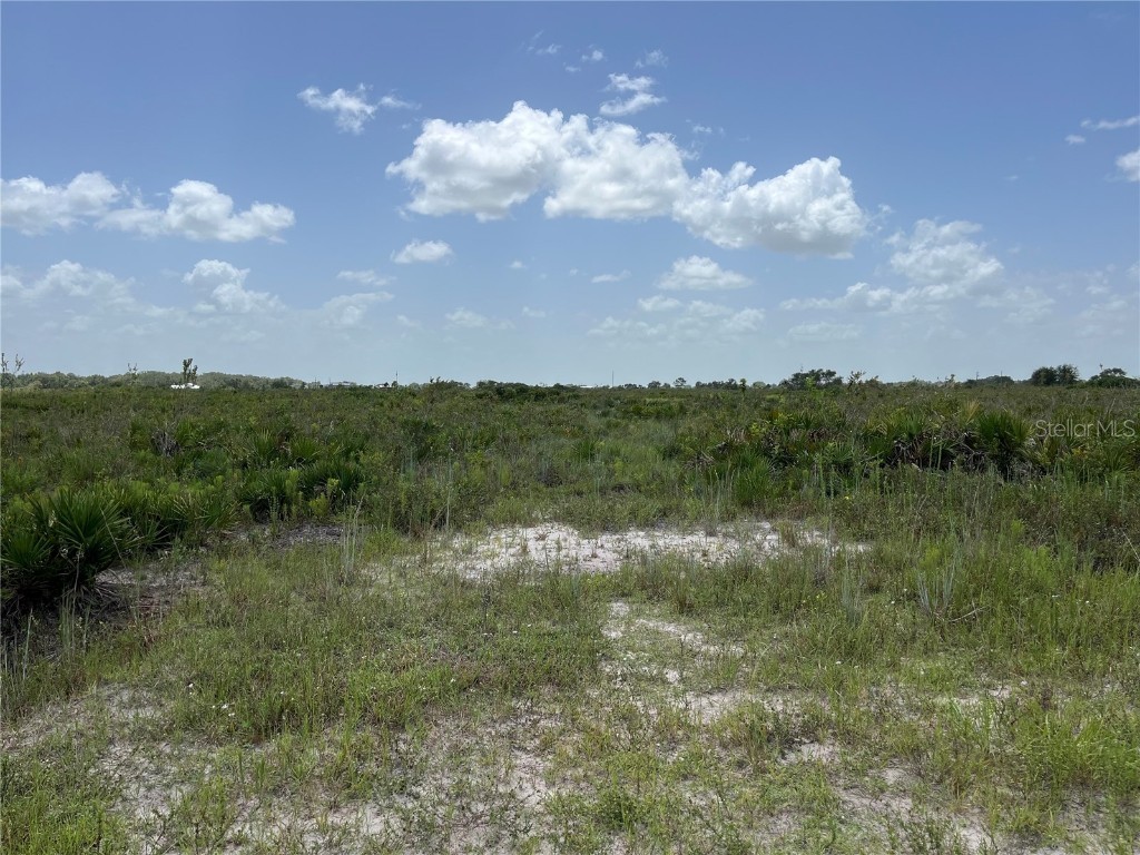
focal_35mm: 26
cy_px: 428
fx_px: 856
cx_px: 570
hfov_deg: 67.3
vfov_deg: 53.1
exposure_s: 1/4651
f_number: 1.6
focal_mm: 5.1
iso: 50
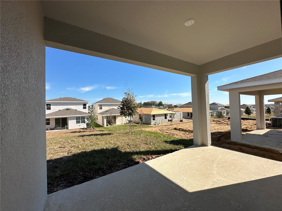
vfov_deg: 85.7
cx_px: 141
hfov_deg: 102.1
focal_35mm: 14
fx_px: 114
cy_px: 106
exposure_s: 1/2304
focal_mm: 2.22
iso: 50
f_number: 2.2
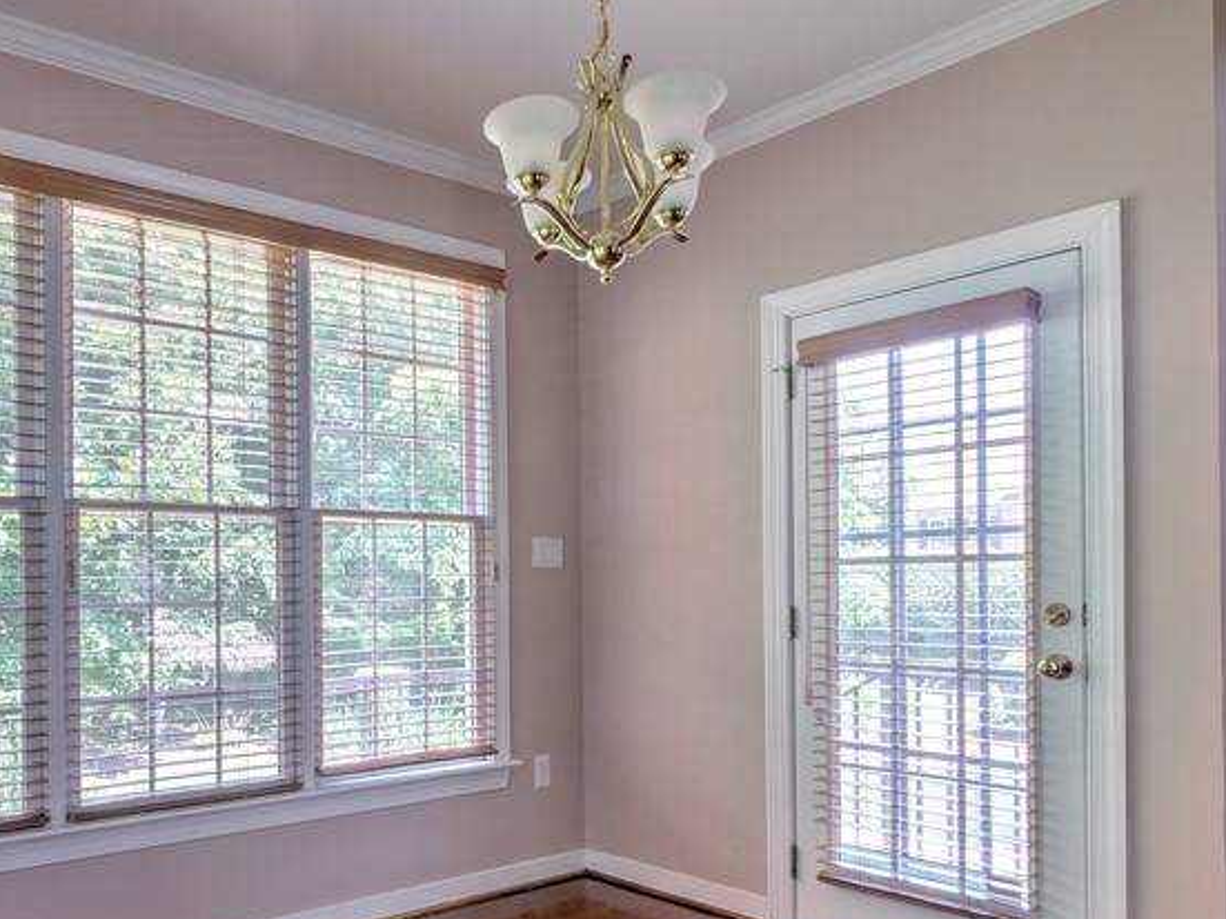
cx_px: 318
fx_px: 921
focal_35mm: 26
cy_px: 586
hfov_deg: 63.7
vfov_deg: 52.4
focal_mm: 7
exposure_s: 1/80
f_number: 4
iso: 400
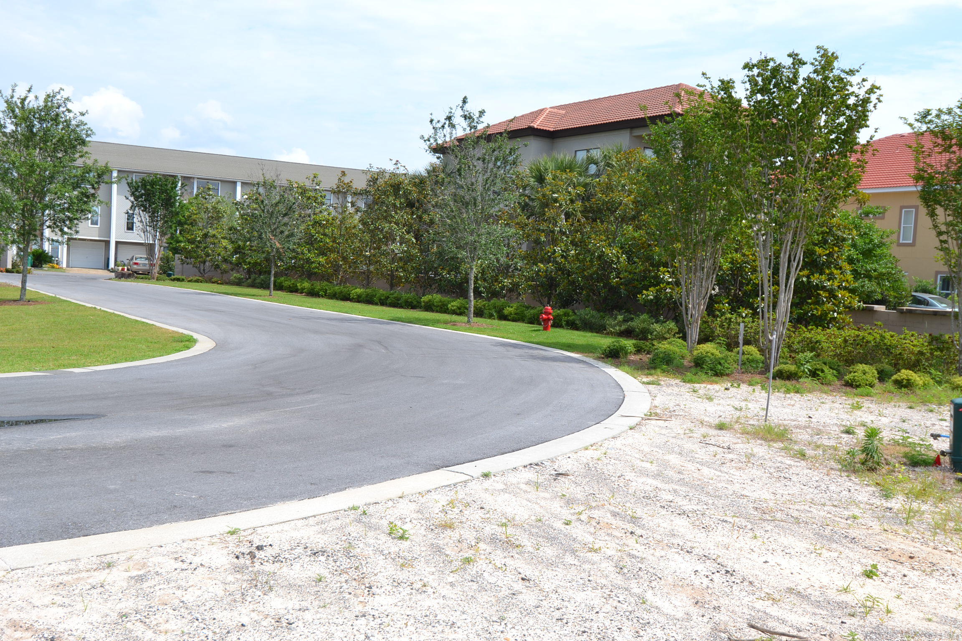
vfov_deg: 36.9
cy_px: 320
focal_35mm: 36
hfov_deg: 53.1
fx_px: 962
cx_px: 481
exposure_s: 1/250
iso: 100
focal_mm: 24
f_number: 8
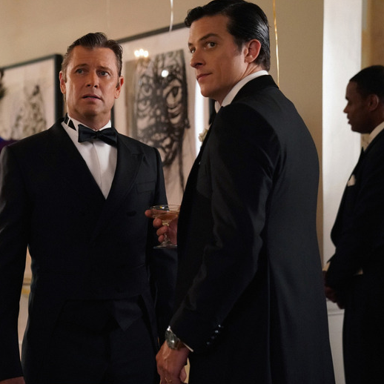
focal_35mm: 73
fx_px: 916
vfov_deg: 23.7
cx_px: 125
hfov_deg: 23.6
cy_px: 192
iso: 8000
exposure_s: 1/125
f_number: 2.8
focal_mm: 57
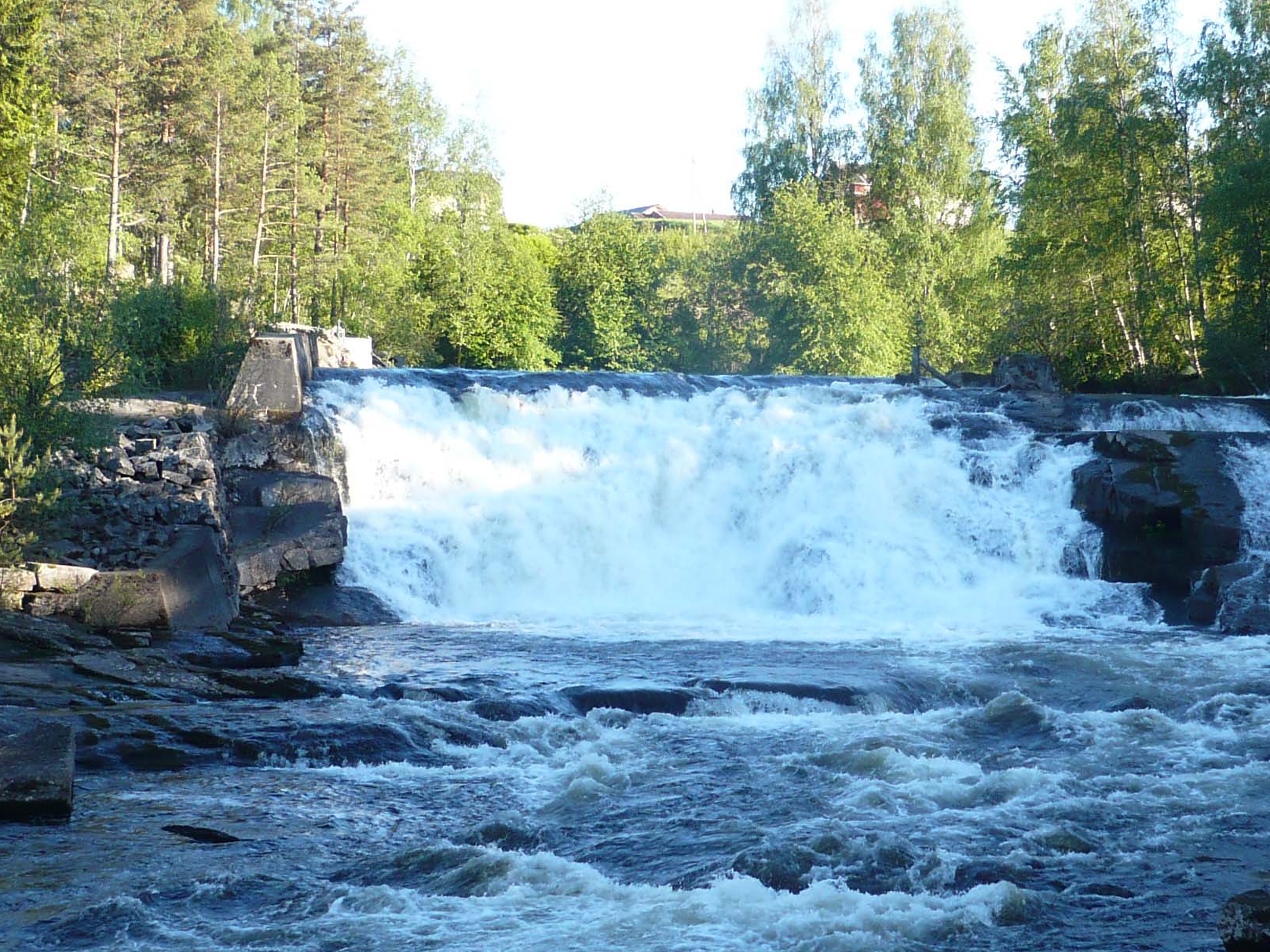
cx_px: 833
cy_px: 606
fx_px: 2789
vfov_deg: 19.3
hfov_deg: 25.5
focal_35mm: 76
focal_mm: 6.6
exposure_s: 1/160
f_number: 3
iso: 100
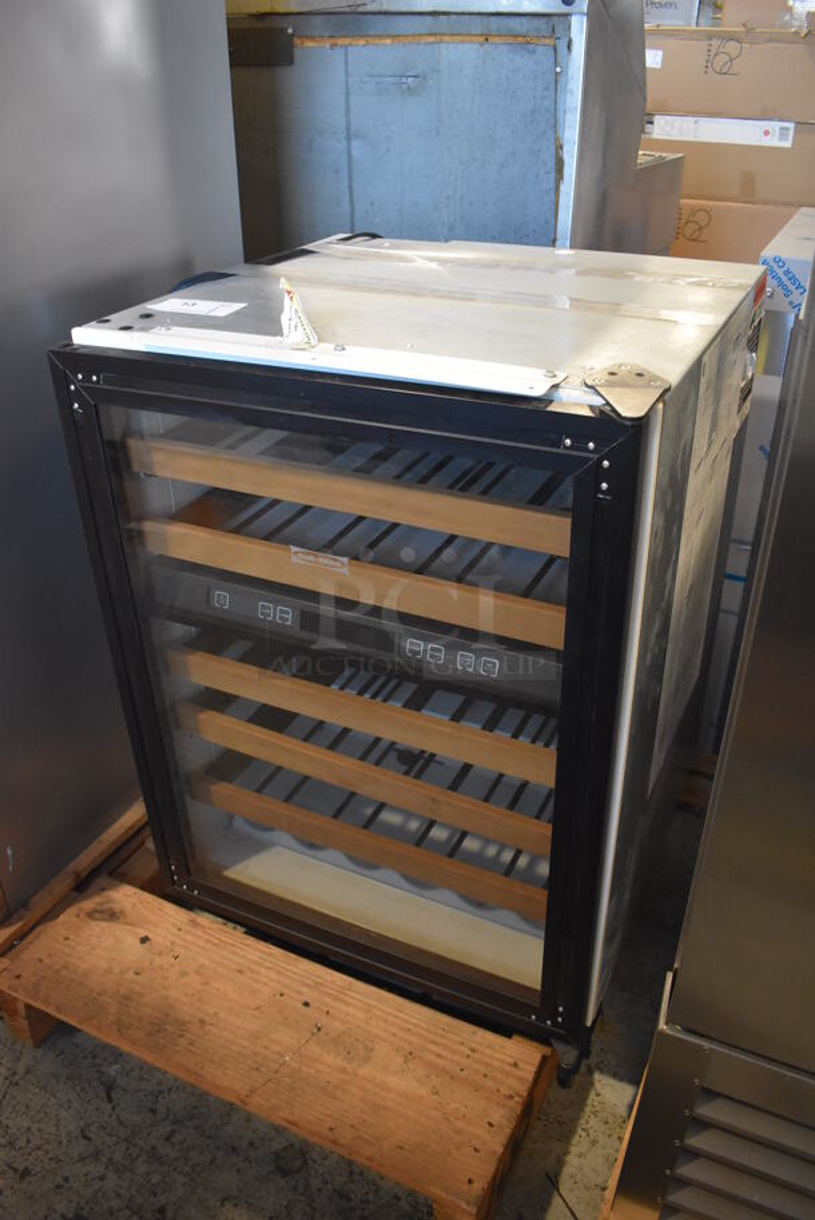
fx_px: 915
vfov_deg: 67.3
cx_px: 408
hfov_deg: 48.0
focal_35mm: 27
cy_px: 610
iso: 2800
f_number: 3.5
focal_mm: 18
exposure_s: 1/125
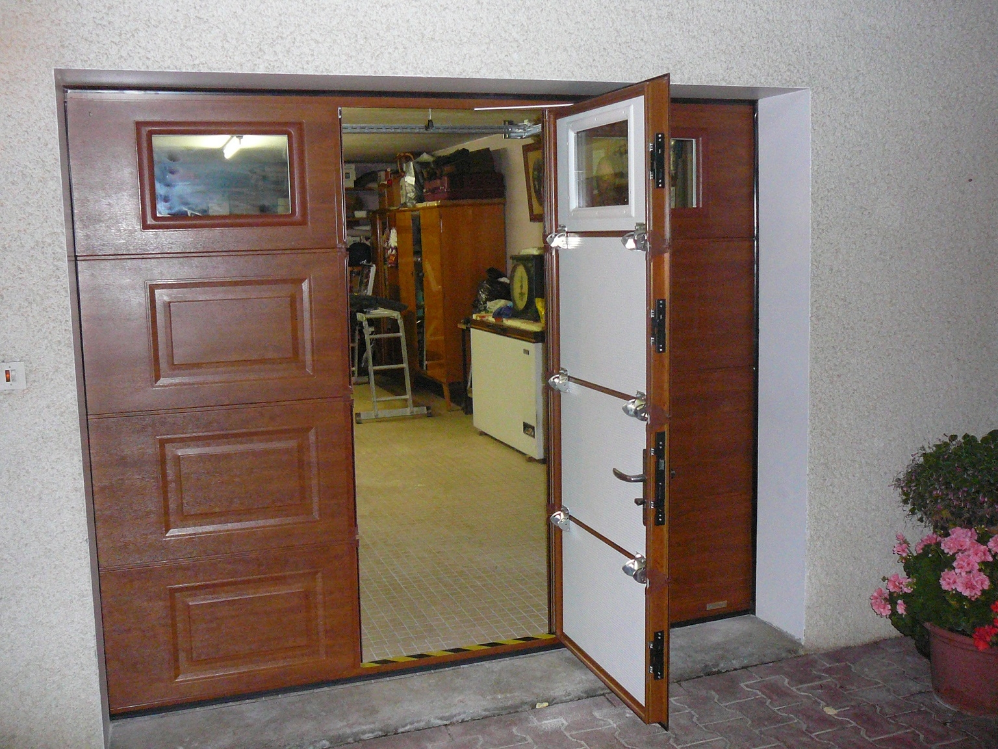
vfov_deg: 40.7
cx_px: 499
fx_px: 1009
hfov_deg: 52.6
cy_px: 374
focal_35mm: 35
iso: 400
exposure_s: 1/30
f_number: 2.8
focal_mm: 5.2
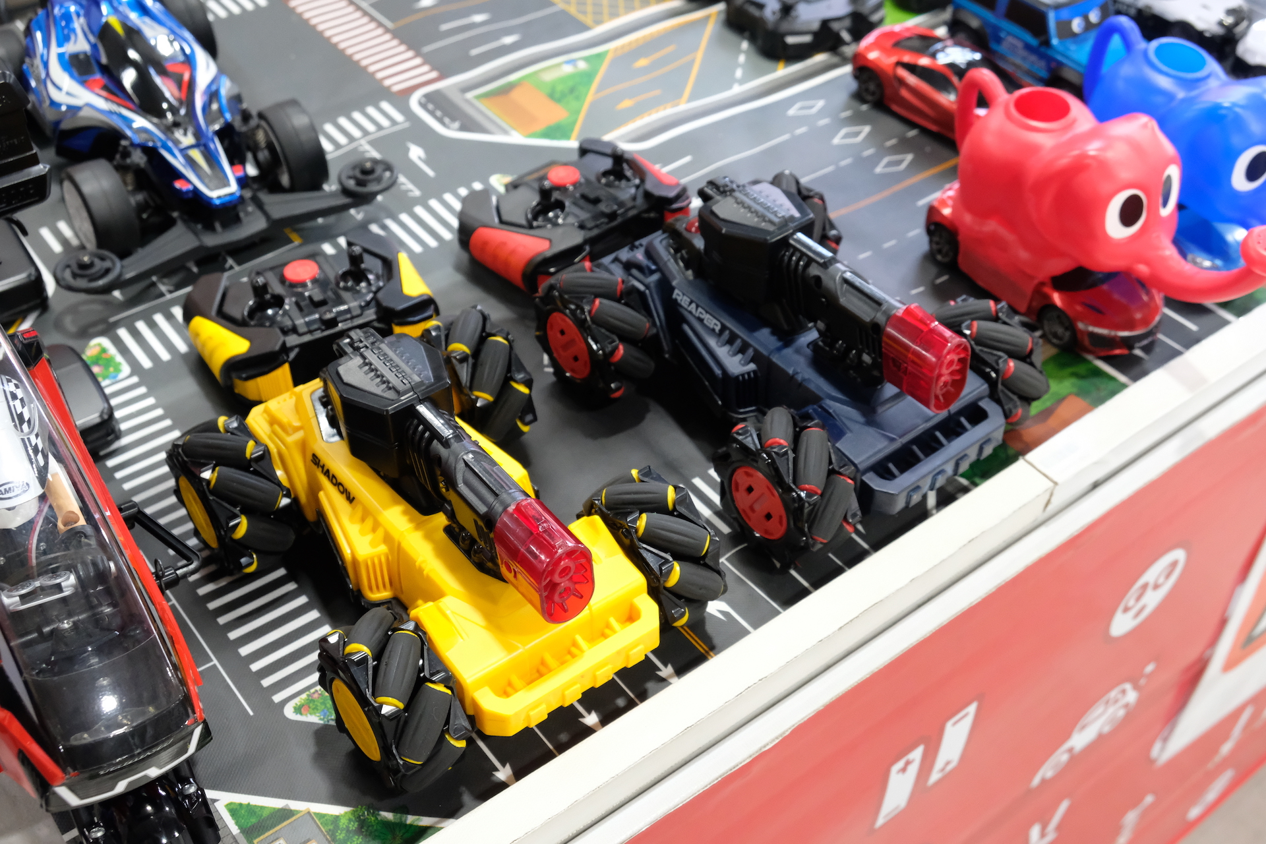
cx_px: 633
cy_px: 422
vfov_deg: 35.1
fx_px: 1336
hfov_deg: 50.7
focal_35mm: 38
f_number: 5.6
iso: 5000
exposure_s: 1/200
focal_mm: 25.4
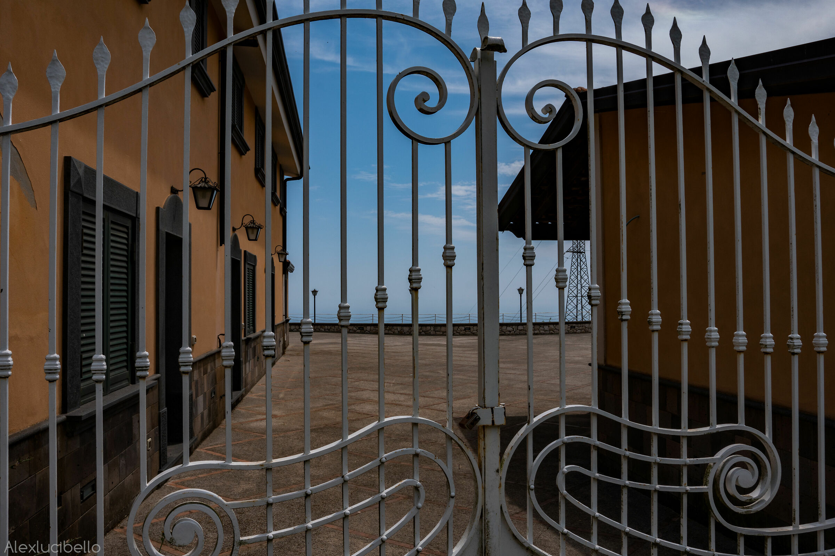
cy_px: 278
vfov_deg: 47.9
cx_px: 418
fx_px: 626
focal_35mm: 27
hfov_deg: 67.4
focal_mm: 18
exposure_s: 1/200
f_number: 16
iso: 100
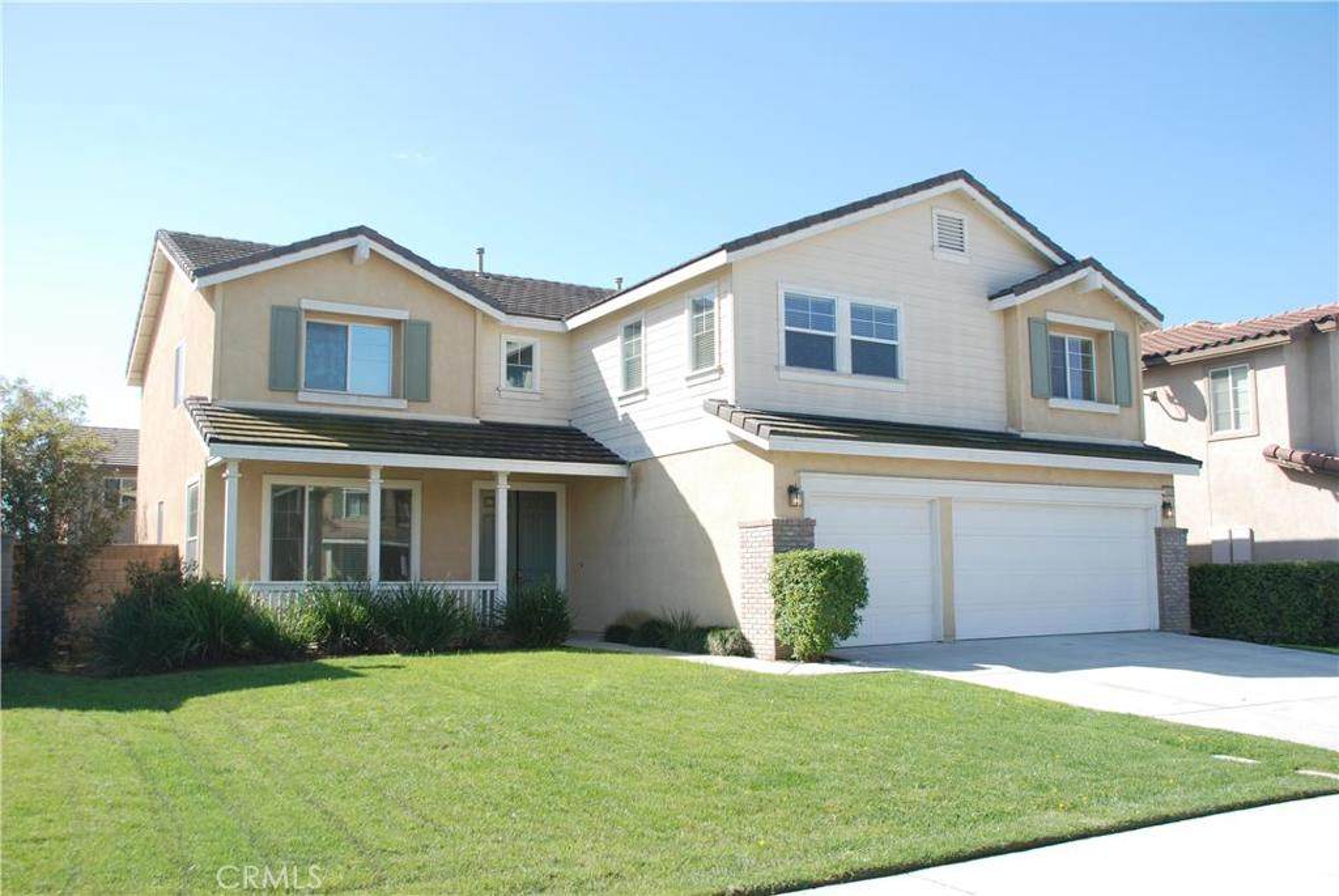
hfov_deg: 57.2
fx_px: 1229
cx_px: 670
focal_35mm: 33
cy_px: 448
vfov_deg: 40.1
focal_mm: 22
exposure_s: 1/200
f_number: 7.1
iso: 100
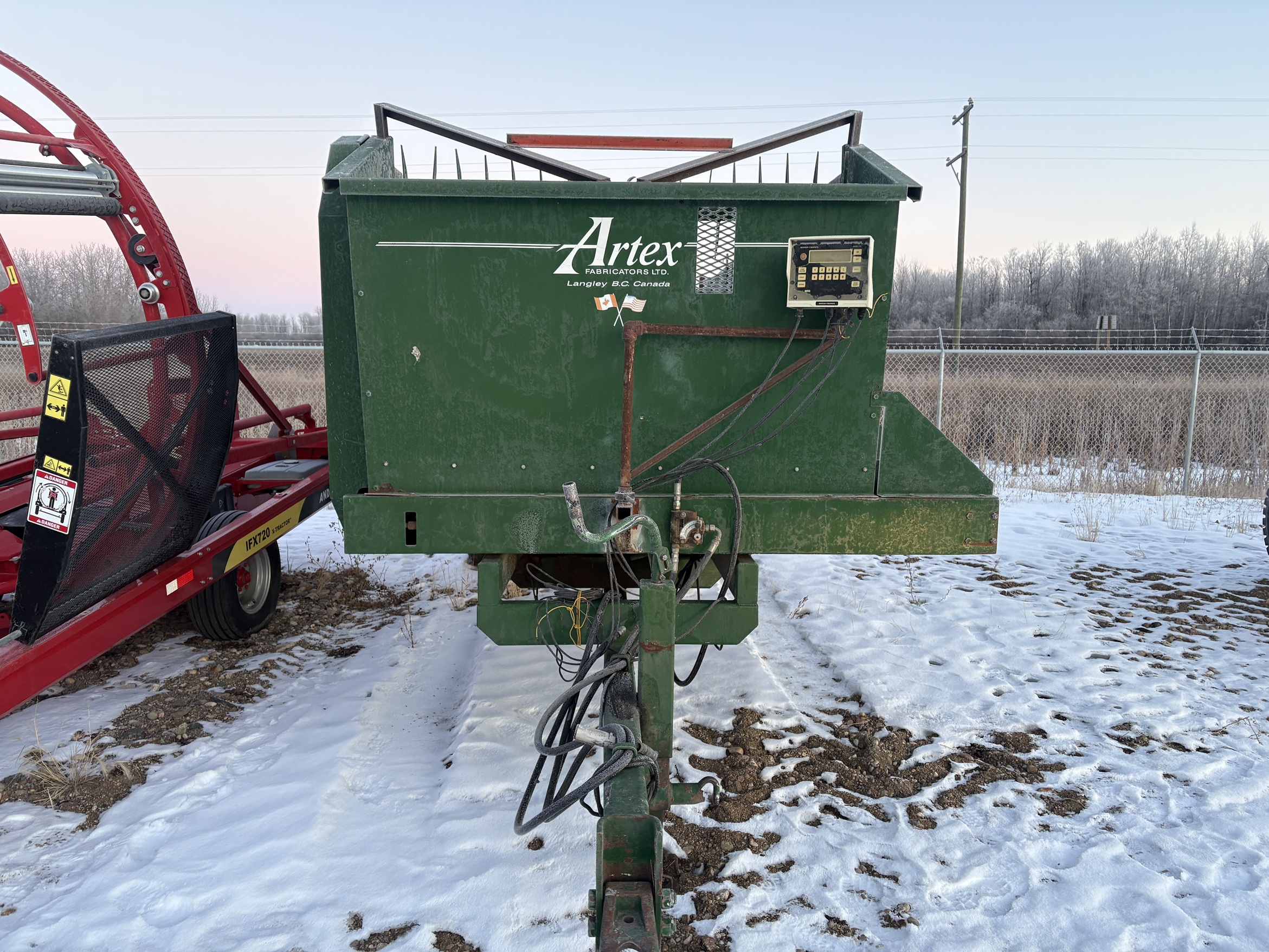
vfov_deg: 53.1
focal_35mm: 26
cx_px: 634
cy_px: 476
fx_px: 953
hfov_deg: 67.3
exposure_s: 1/121
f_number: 1.6
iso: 100
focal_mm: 5.96
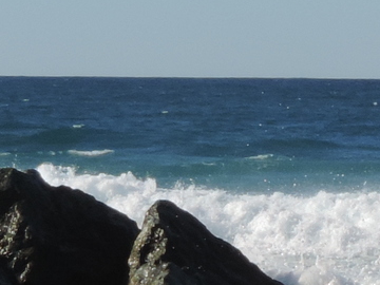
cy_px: 165
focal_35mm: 486
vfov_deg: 3.1
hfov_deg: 4.1
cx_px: 517
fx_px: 5335
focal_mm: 12.4
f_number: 3.9
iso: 80
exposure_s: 1/1000
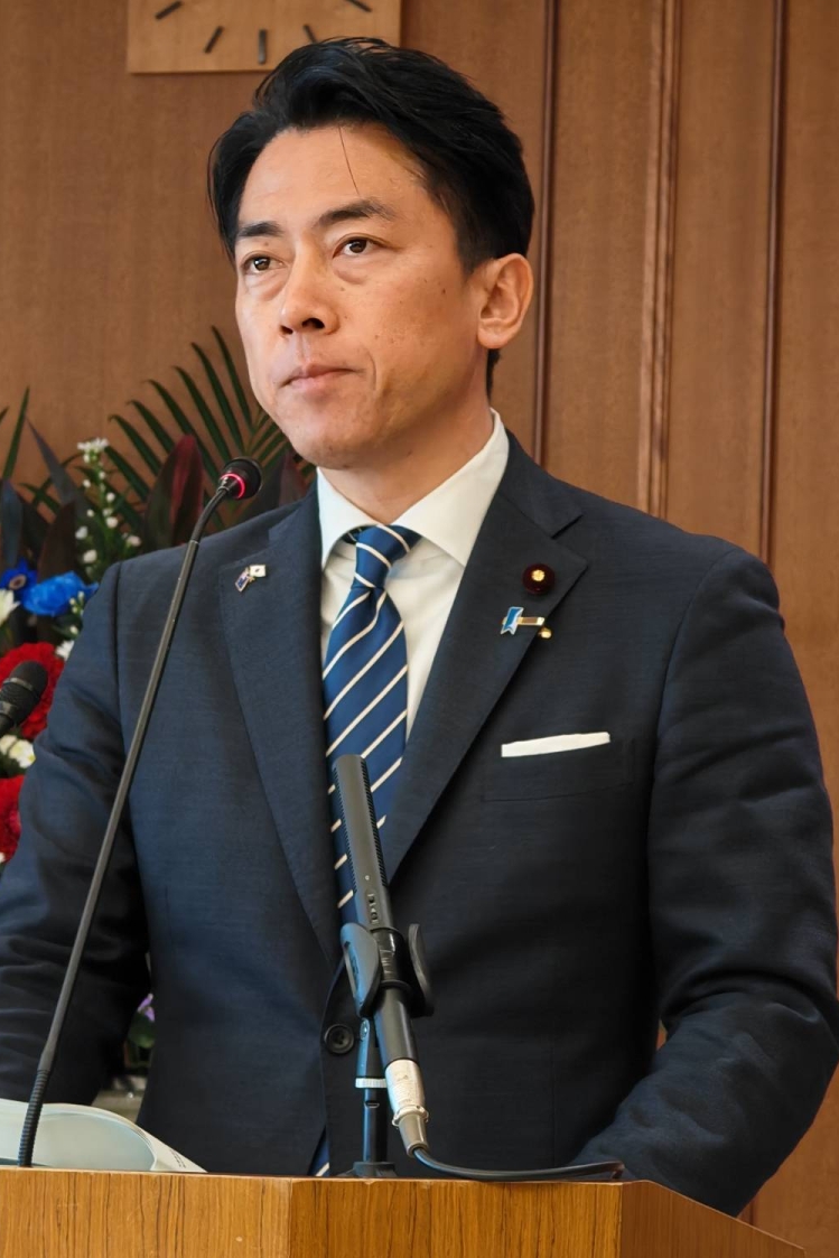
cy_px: 629
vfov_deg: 13.1
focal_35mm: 157
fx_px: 5486
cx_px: 662
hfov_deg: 8.7
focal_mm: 14.92
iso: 200
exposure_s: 1/50
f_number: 3
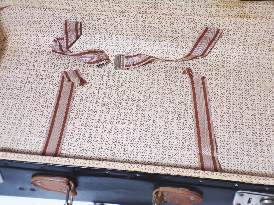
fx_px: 443
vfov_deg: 26.1
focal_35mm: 56
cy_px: 102
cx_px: 137
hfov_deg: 34.4
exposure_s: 1/34
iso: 80
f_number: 3.7
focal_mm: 10.1
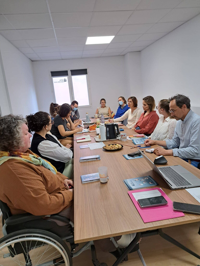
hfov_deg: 56.8
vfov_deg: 71.6
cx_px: 100
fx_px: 185
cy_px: 133
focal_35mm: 24
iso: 125
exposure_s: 1/50
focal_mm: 5.23
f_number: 1.8
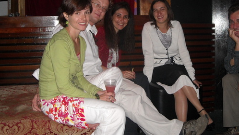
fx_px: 310
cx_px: 126
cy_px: 40
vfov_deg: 24.2
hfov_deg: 42.1
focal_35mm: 49
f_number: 2.8
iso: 200
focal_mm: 5.7
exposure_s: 1/60
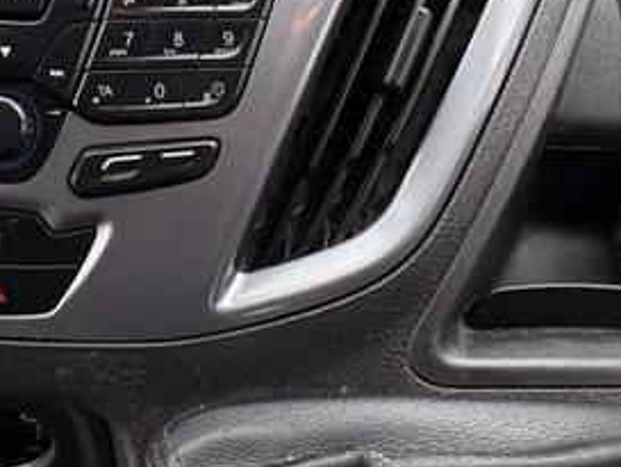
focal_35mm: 46
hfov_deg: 40.6
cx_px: 200
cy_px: 21
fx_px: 826
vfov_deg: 29.8
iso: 64
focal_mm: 2.22
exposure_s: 1/102
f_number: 2.2
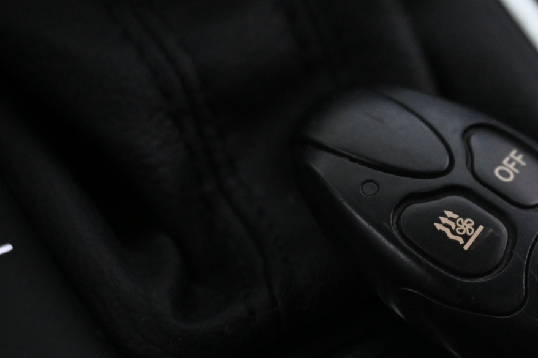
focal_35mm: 73
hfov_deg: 26.6
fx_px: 1096
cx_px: 488
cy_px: 217
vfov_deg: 18.5
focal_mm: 26.5
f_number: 4.5
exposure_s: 1/40
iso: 3600
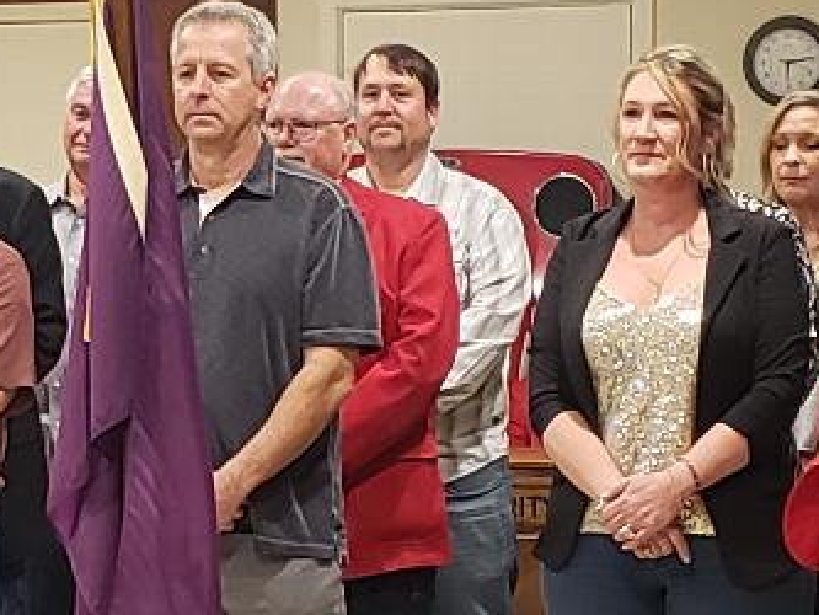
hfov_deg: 24.5
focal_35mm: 78
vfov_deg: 18.9
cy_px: 357
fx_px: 1846
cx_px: 135
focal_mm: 4.3
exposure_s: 1/30
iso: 250
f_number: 1.5
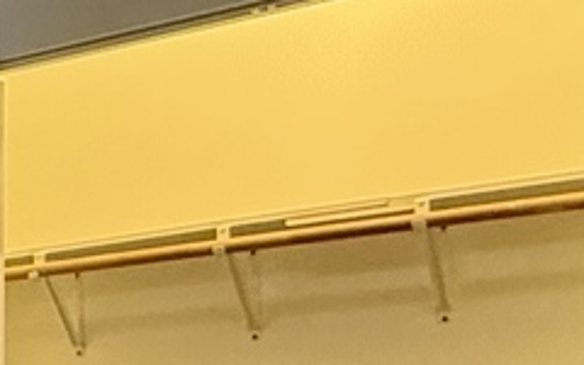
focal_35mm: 89
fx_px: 1417
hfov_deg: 17.8
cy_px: 555
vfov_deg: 13.8
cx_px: -513
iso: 320
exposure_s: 1/60
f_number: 2.2
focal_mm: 2.22
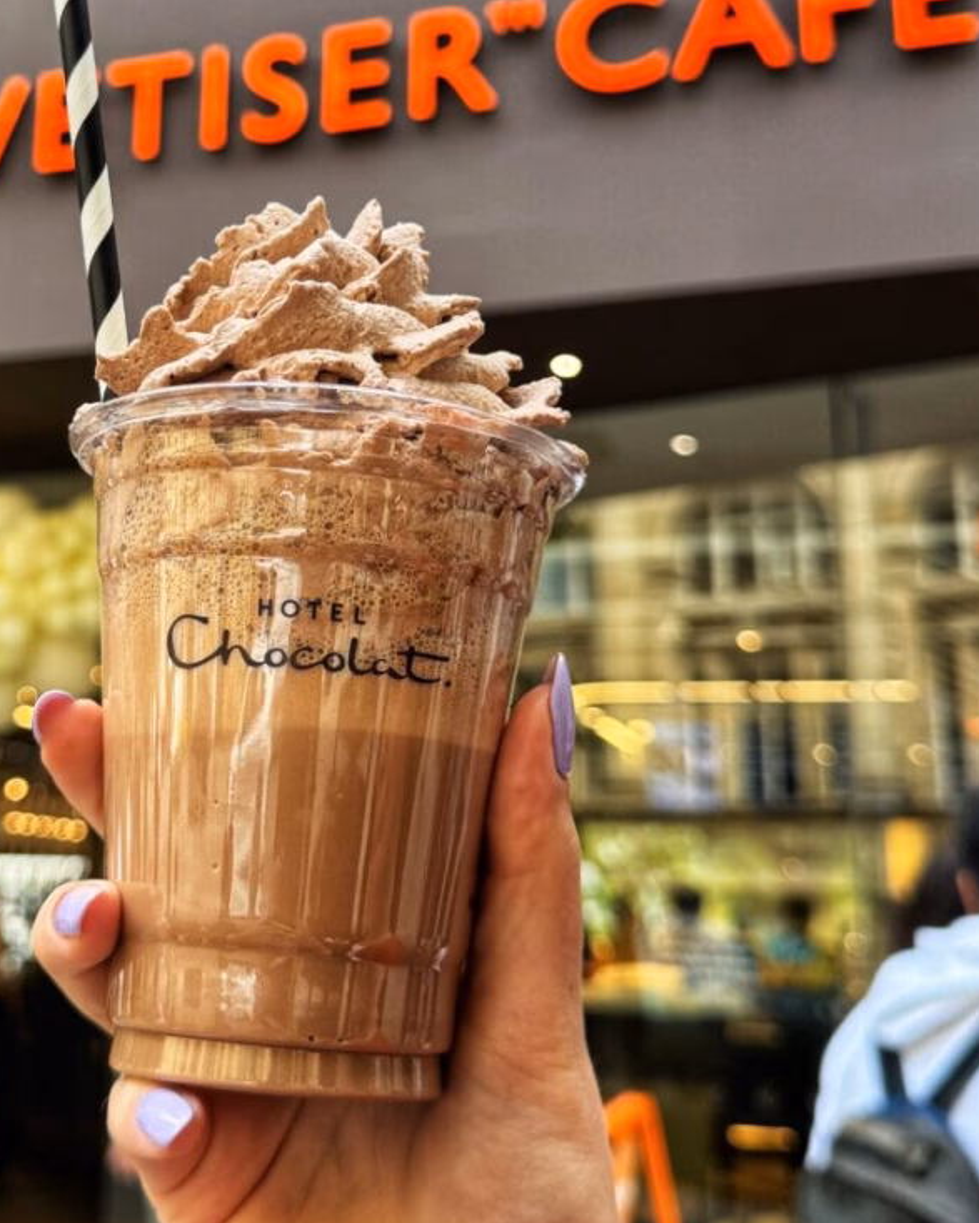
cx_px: 275
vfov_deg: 40.1
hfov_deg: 32.3
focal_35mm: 46
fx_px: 1665
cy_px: 466
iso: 64
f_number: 1.78
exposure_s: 1/275
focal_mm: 6.76
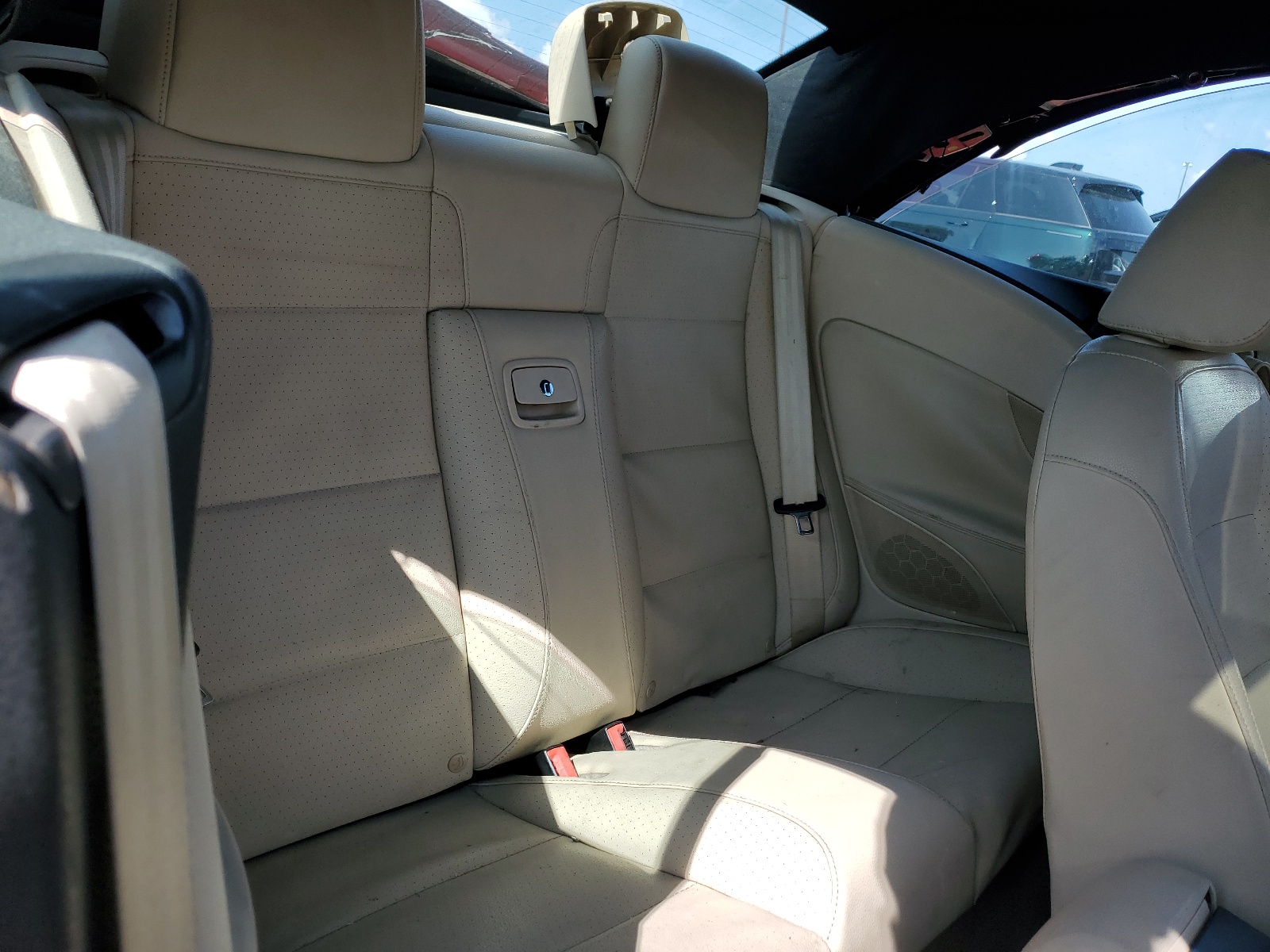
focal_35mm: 26
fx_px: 954
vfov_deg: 53.1
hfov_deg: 67.3
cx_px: 635
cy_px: 476
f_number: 1.5
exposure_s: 1/1111
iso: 50
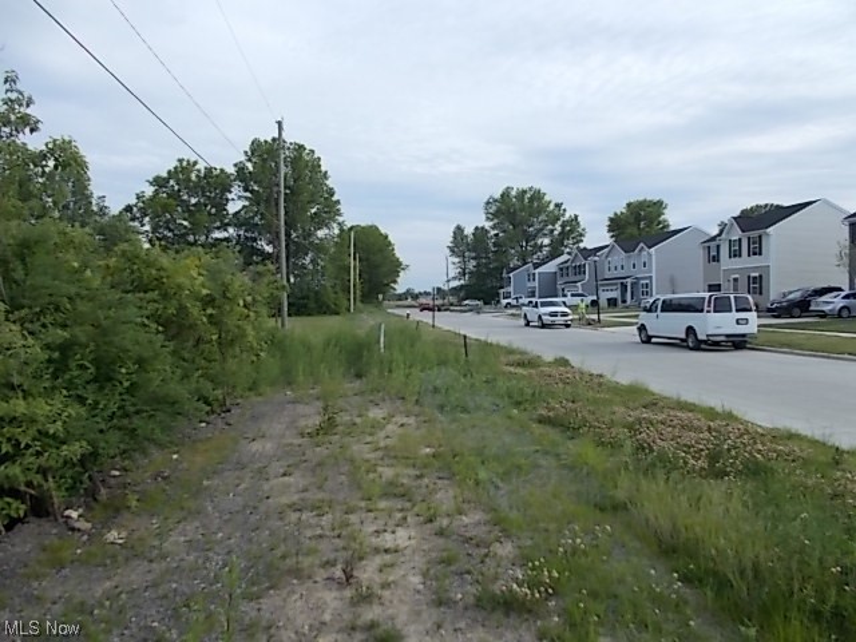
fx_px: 643
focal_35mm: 26
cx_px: 428
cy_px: 321
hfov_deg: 67.3
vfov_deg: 53.1
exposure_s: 1/100
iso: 80
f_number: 8
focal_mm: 4.6
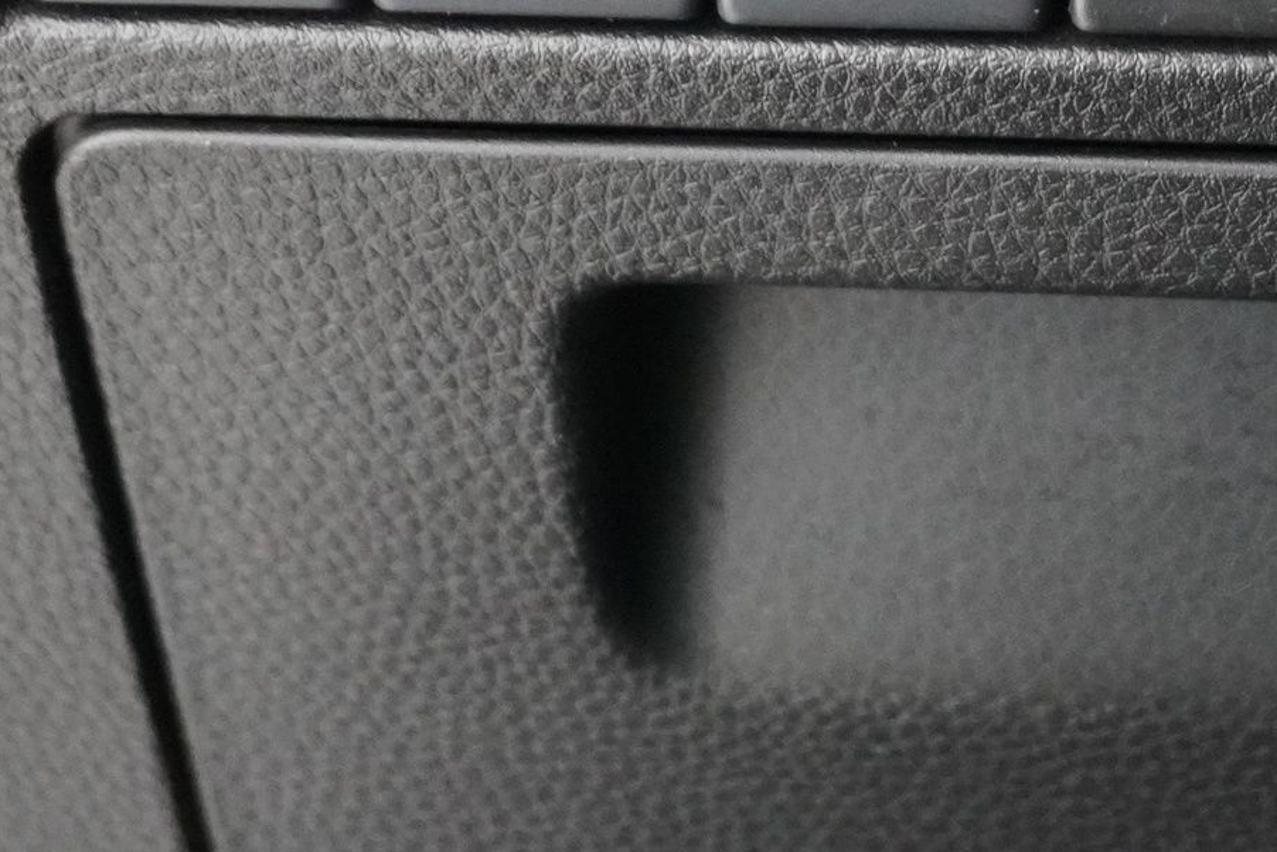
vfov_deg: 10.2
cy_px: -134
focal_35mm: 133
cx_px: 1189
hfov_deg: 15.2
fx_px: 4719
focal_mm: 32
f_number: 5
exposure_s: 1/13
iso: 6400
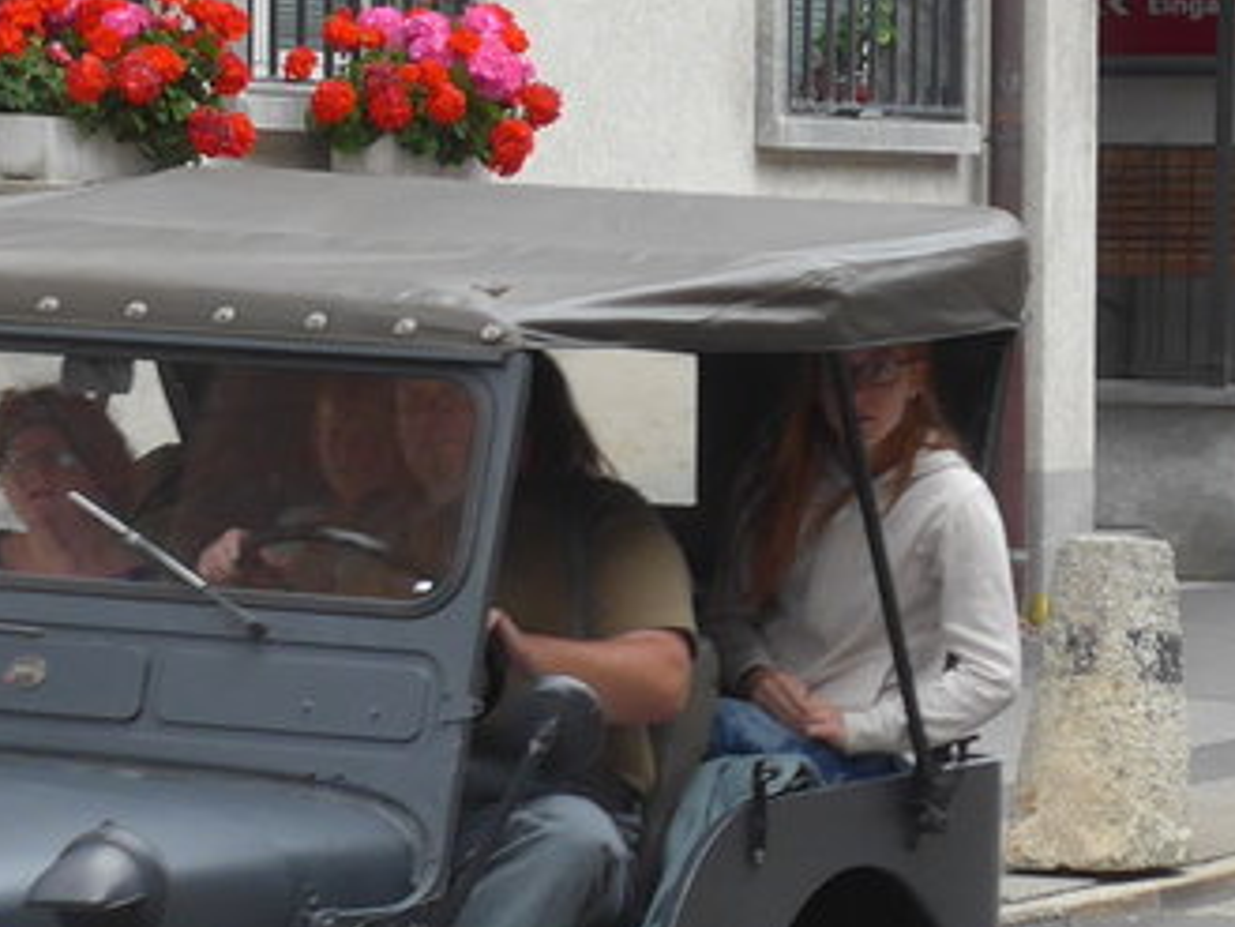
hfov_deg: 6.8
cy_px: 661
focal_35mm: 292
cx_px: -75
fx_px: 10422
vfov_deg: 5.1
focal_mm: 16
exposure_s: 1/250
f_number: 4.4
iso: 160
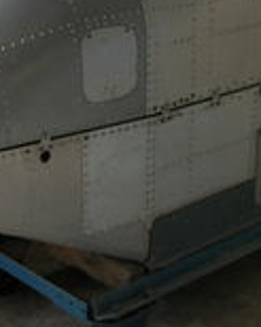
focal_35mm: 89
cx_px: 240
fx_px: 860
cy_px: 34
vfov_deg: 21.1
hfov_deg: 17.0
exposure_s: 1/80.9
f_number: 3.5
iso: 100
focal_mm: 8.9
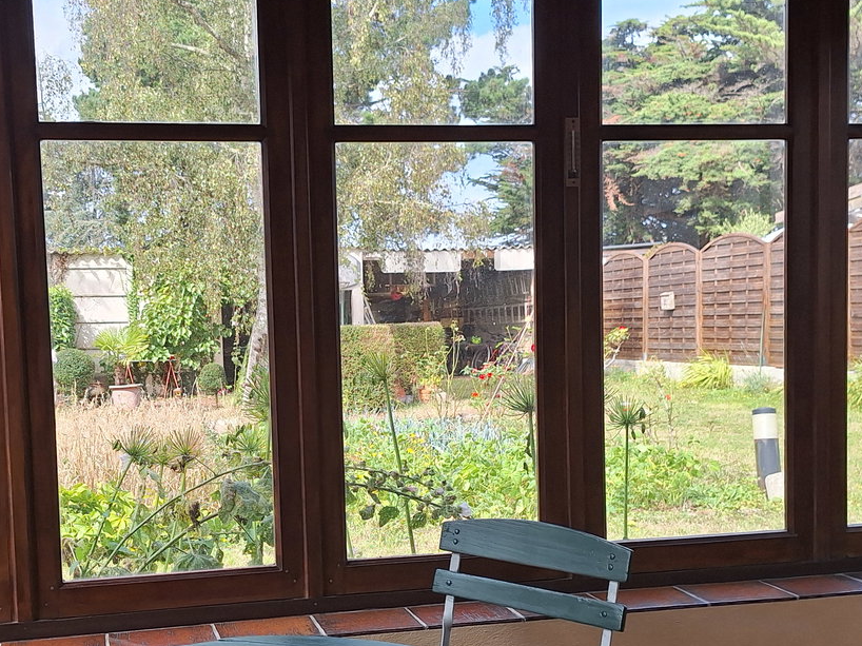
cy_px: 431
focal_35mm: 45
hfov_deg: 41.8
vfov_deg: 31.9
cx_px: 336
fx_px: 1120
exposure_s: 1/733
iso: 40
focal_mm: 5.54
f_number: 1.8
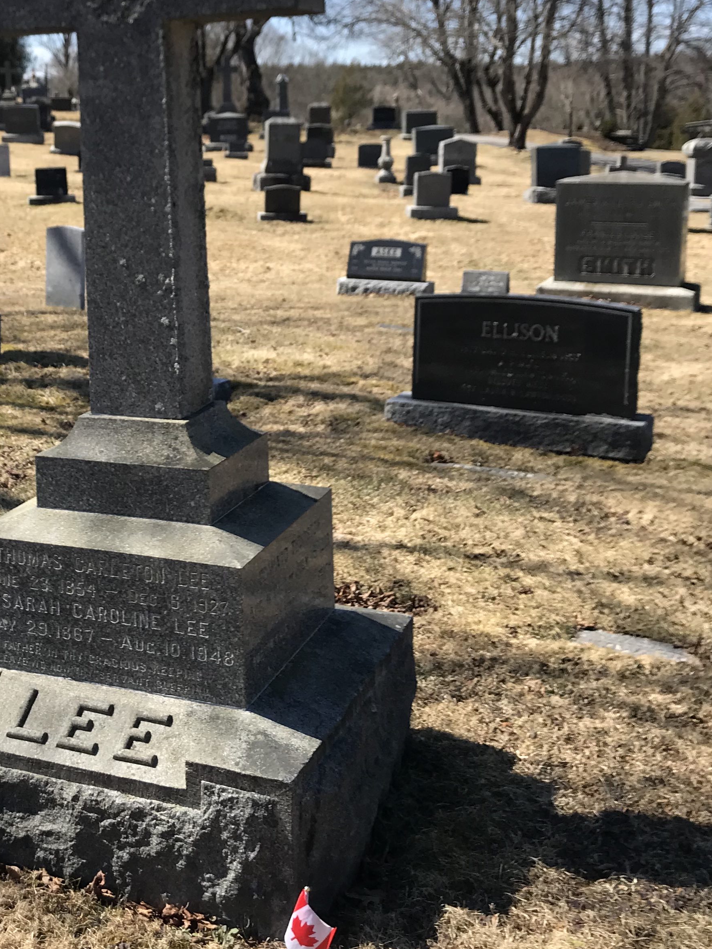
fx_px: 1316
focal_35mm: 48
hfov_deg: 29.5
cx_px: 136
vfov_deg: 39.2
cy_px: 314
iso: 20
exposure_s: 1/1227
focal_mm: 3.99
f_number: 1.8
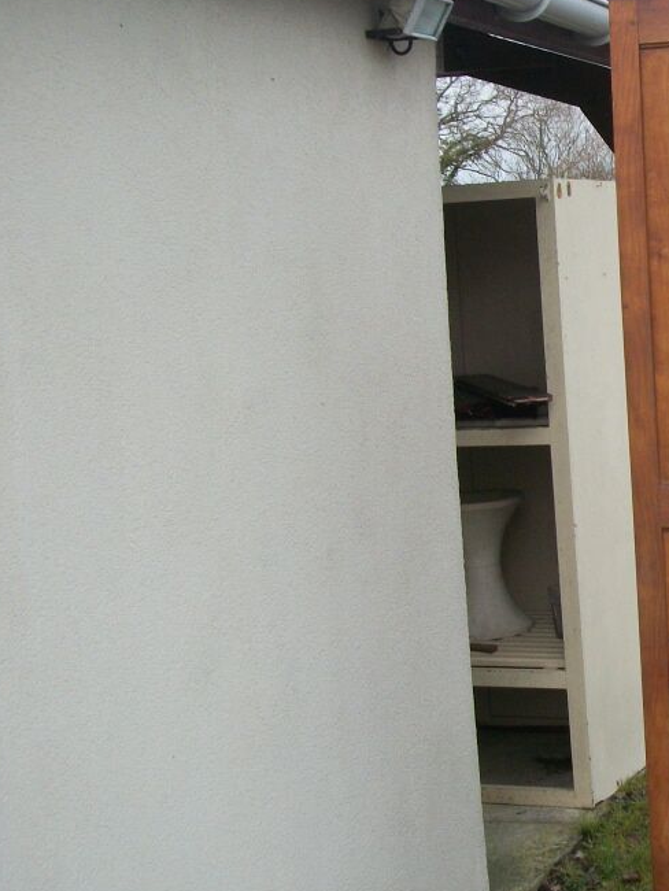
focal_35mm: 63
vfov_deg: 30.7
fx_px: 1622
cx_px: 843
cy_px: 462
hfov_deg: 21.3
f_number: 8.8
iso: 80
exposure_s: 1/80
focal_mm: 5.7
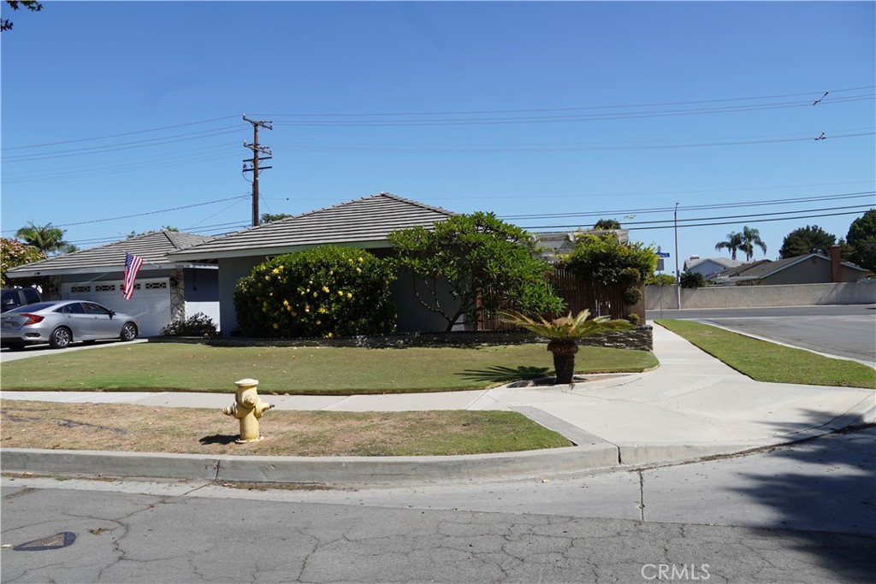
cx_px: 438
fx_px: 657
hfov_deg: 67.4
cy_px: 292
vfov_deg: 47.9
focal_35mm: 27
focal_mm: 18
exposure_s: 1/320
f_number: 8
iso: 100
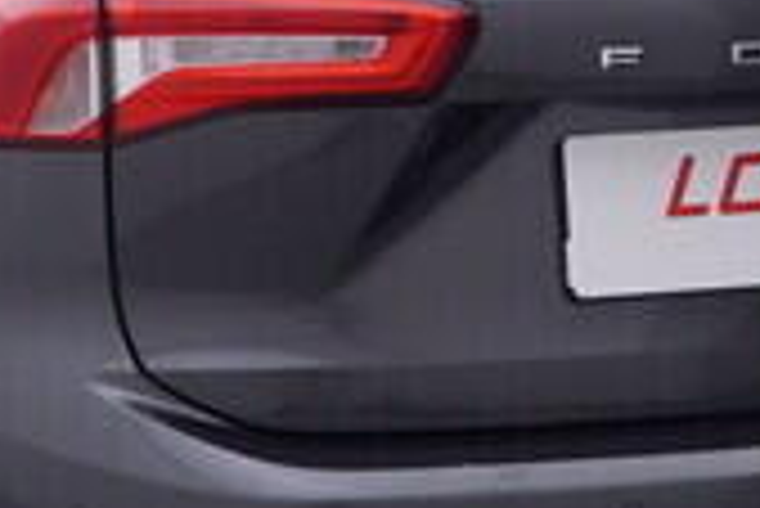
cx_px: 463
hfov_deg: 15.1
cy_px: 63
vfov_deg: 10.1
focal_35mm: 136
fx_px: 2874
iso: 200
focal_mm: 15
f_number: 5
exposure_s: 1/80
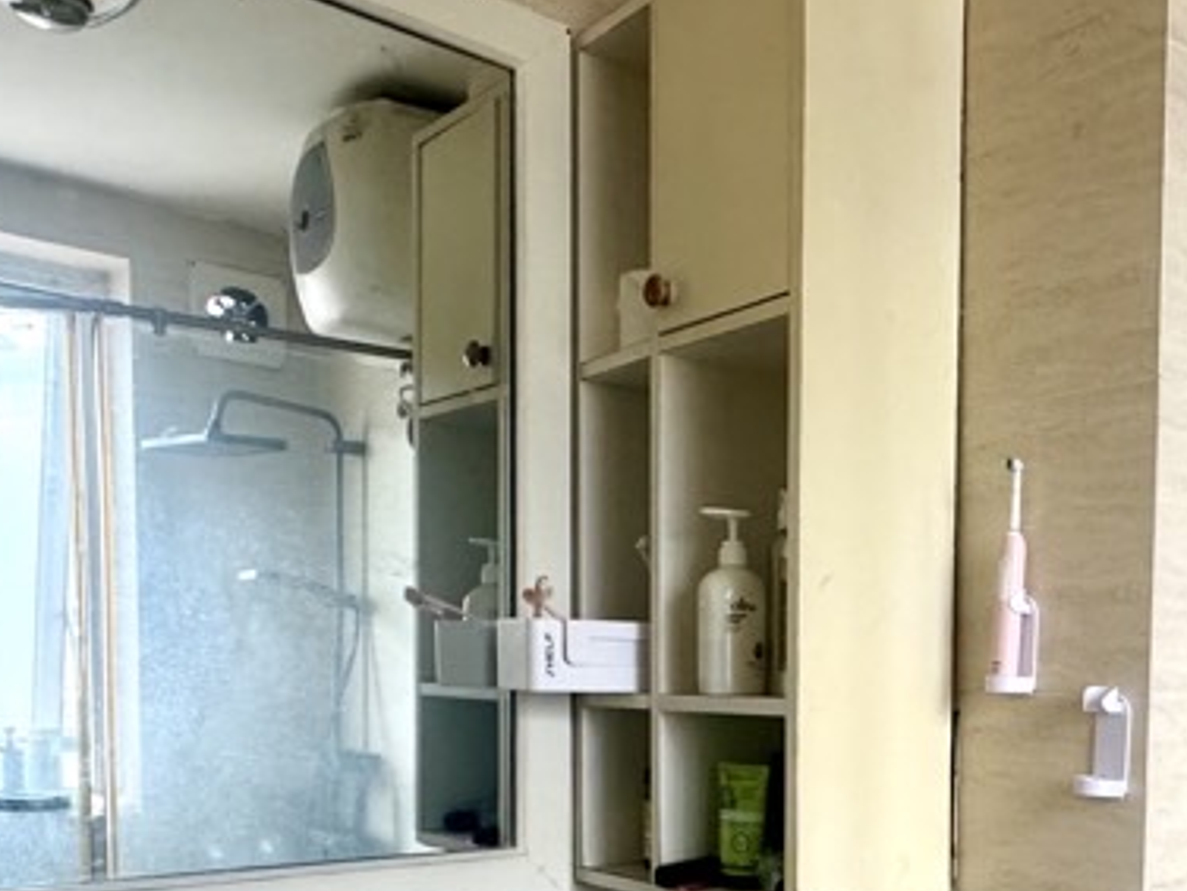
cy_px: 787
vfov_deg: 35.7
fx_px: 1303
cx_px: 860
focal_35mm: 38
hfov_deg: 47.5
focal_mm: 2.22
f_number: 2.2
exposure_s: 1/99
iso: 320
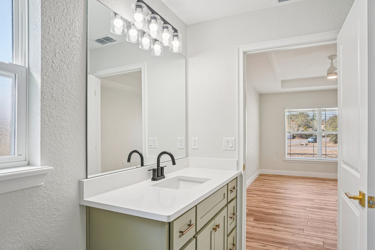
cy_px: 129
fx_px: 219
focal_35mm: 21
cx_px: 191
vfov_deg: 59.5
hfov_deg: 81.2
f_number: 9
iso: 100
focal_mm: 20
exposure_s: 1/13
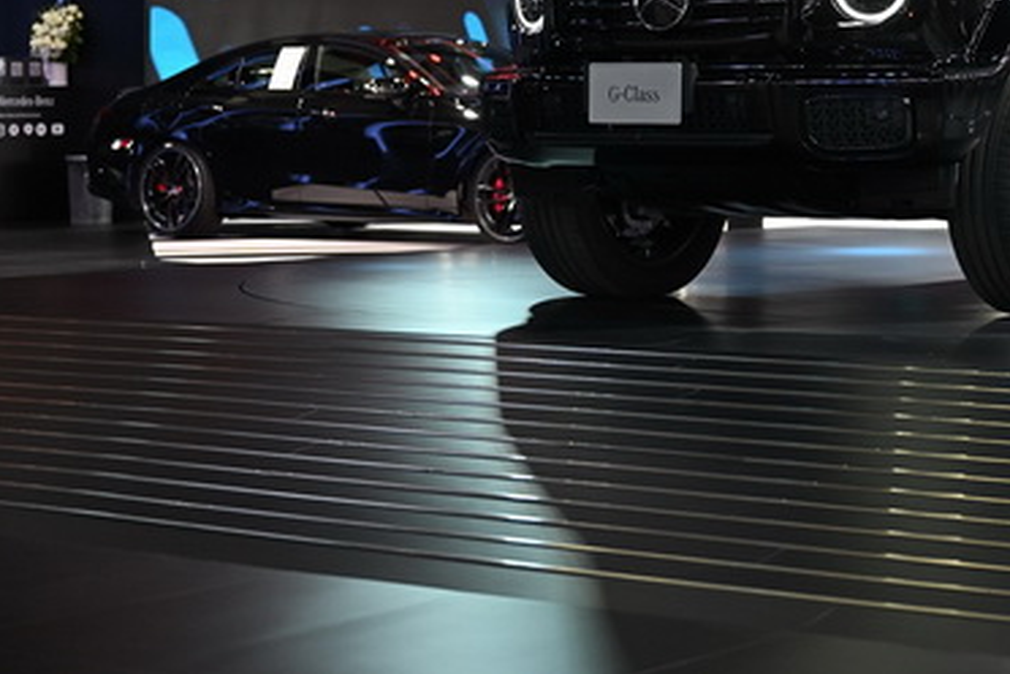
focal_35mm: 101
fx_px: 2833
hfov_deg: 19.8
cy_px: 3
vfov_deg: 13.4
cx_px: 946
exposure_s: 1/125
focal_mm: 50
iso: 1000
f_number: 2.8
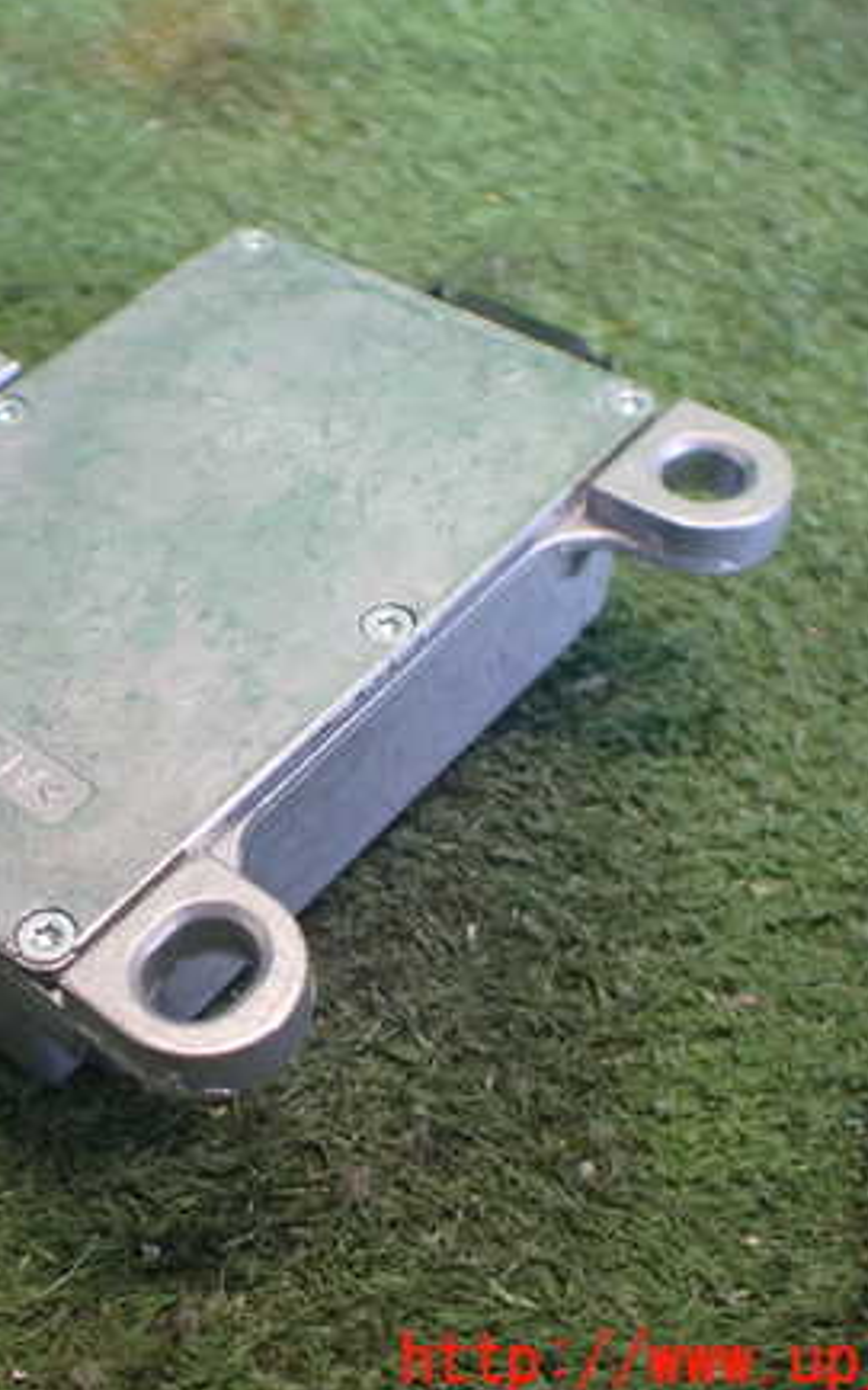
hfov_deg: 28.5
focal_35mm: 44
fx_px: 1666
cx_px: 163
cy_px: 682
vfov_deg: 45.3
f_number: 2.3
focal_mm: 5.4
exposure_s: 1/80
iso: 800
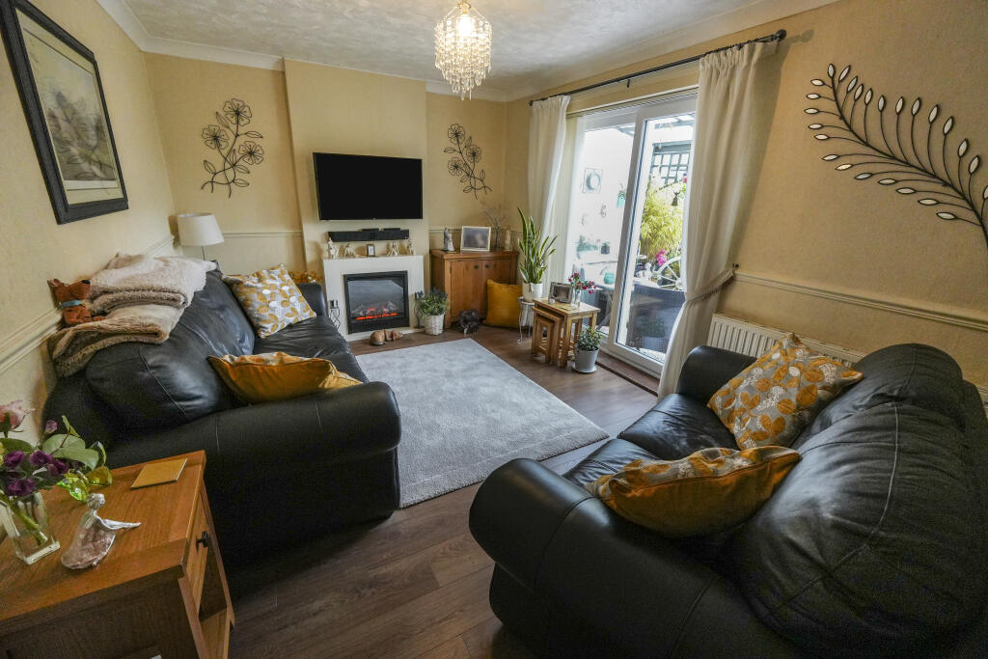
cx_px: 494
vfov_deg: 77.3
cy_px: 330
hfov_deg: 100.4
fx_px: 412
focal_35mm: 15
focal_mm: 10
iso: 2000
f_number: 4
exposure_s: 1/160
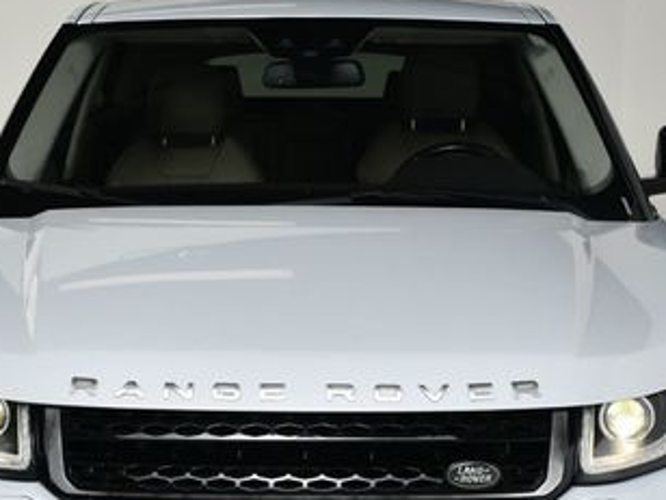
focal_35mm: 90
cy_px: 396
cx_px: 279
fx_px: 1732
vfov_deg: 16.3
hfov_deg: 21.8
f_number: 13
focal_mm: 30
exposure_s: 1/160
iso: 100
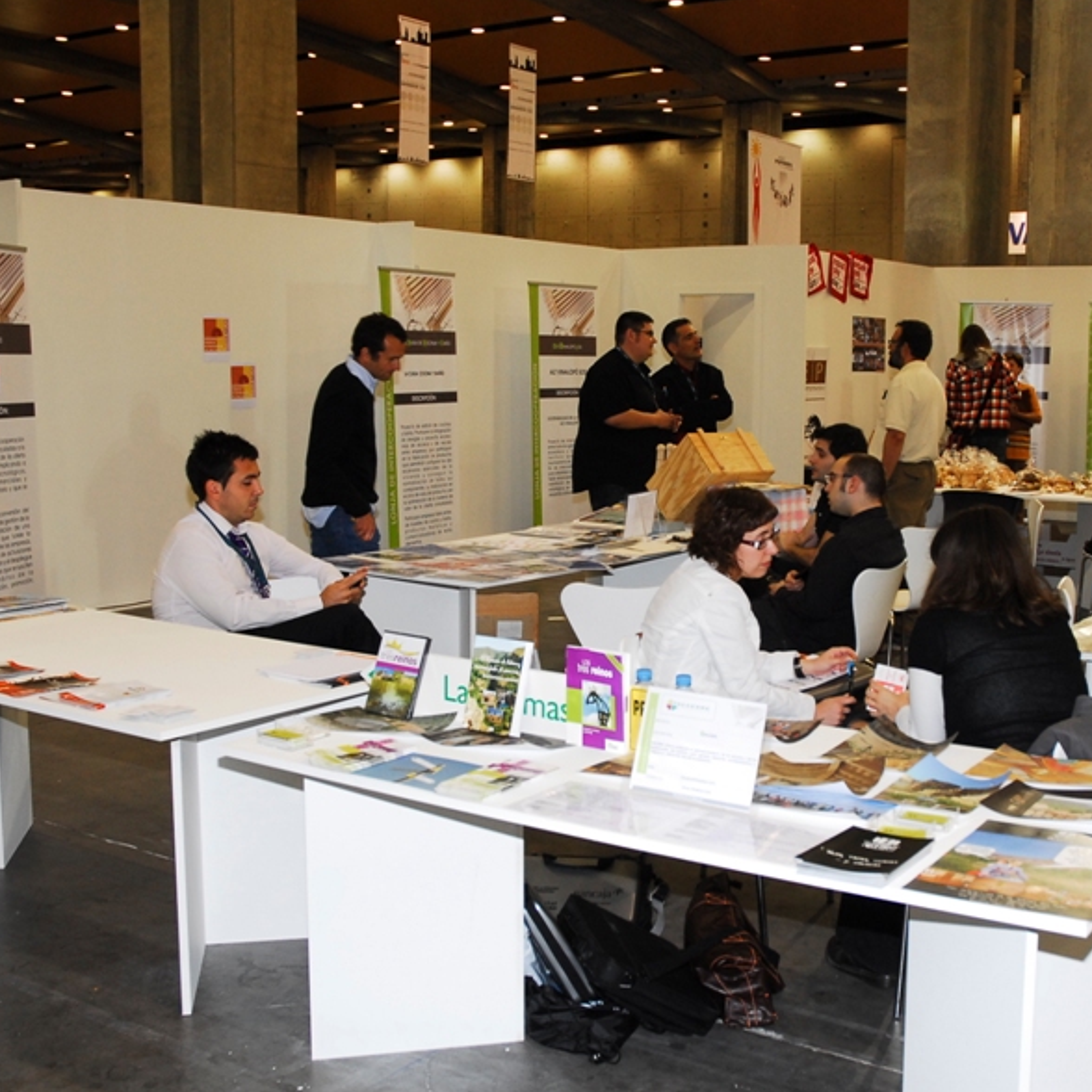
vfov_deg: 39.2
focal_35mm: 43
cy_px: 542
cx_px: 691
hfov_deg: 38.9
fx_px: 1535
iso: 500
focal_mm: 22
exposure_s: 1/60
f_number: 5
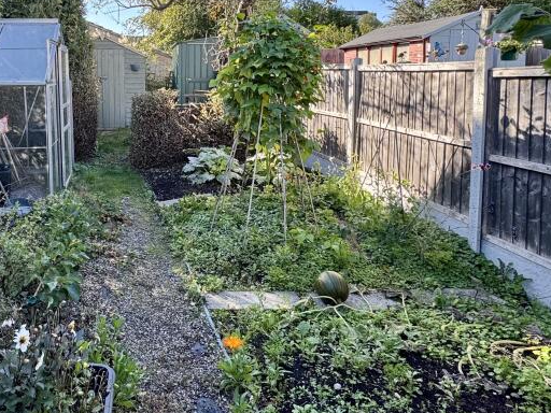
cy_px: 111
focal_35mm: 28
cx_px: 149
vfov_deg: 48.1
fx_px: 446
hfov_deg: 60.5
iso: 40
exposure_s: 1/216
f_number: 2.2
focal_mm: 2.22
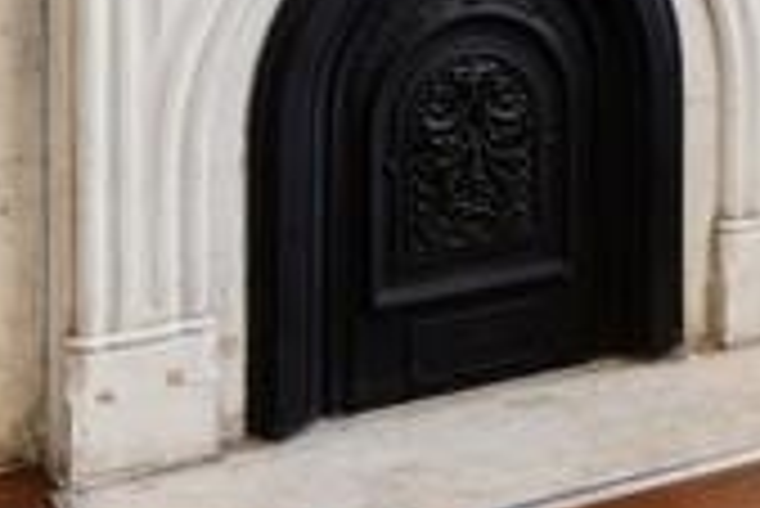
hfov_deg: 23.5
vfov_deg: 14.4
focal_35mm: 85
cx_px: 607
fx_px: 1796
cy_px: -378
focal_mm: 16
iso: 100
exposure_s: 1/1.43
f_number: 11
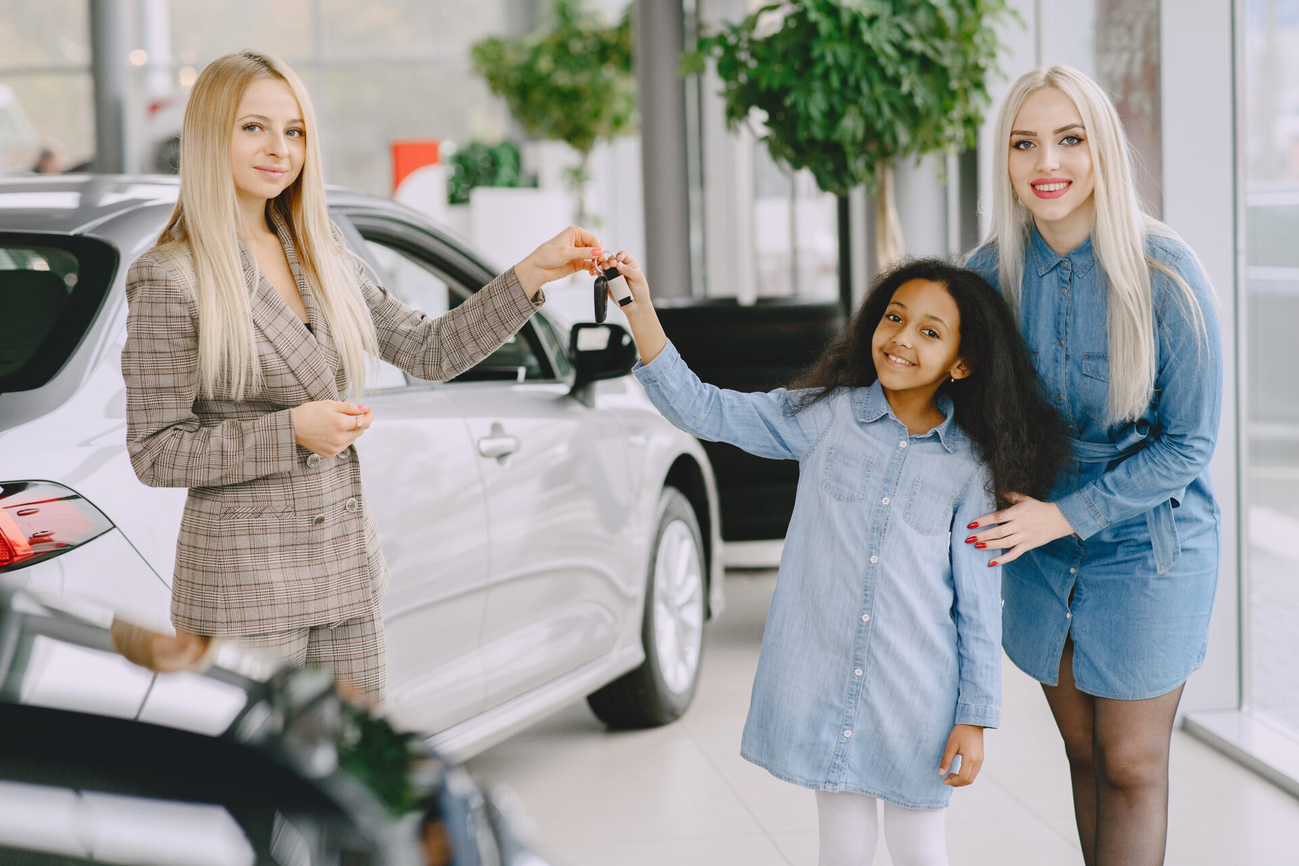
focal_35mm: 85
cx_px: 650
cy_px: 433
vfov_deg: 16.1
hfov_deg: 23.9
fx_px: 3067
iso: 800
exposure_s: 1/400
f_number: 2.8
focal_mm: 85
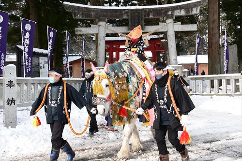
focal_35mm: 45
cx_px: 121
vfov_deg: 29.8
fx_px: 302
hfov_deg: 43.6
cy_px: 80
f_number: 5.6
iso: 320
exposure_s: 1/640
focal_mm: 30
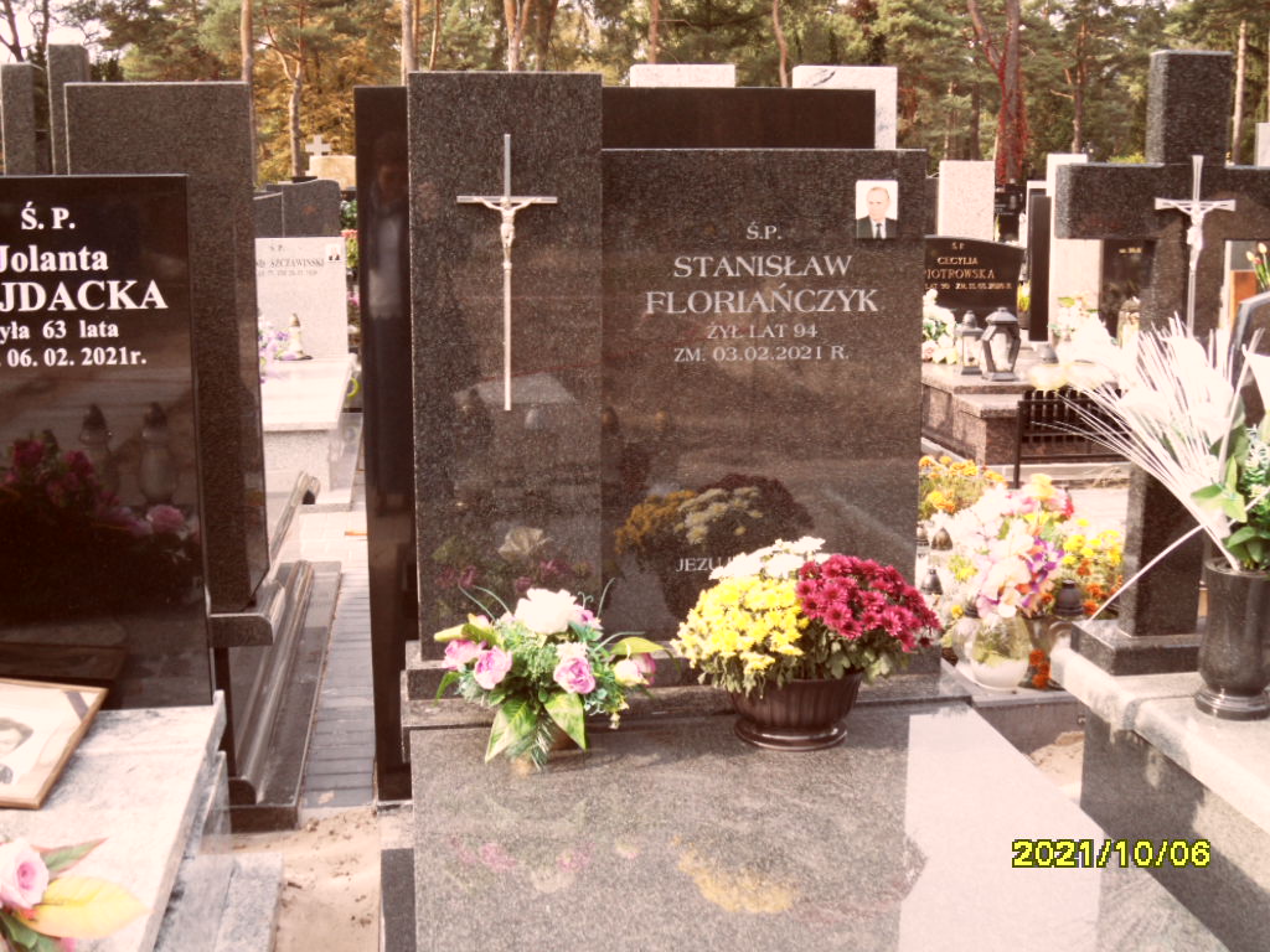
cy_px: 476
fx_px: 1468
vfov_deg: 36.0
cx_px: 635
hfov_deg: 46.8
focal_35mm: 40
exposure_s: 1/125
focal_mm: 6.5
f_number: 3.6
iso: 80
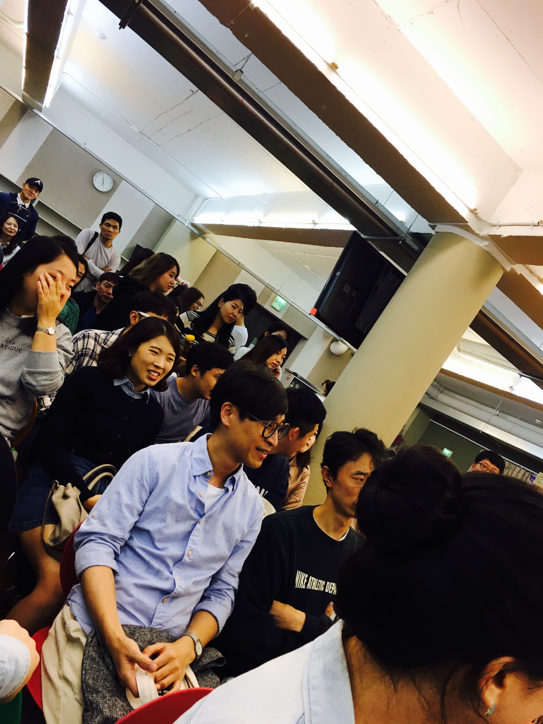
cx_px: 272
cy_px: 362
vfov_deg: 61.7
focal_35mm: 29
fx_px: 607
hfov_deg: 48.2
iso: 32
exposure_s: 1/30
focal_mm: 4.15
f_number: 2.2
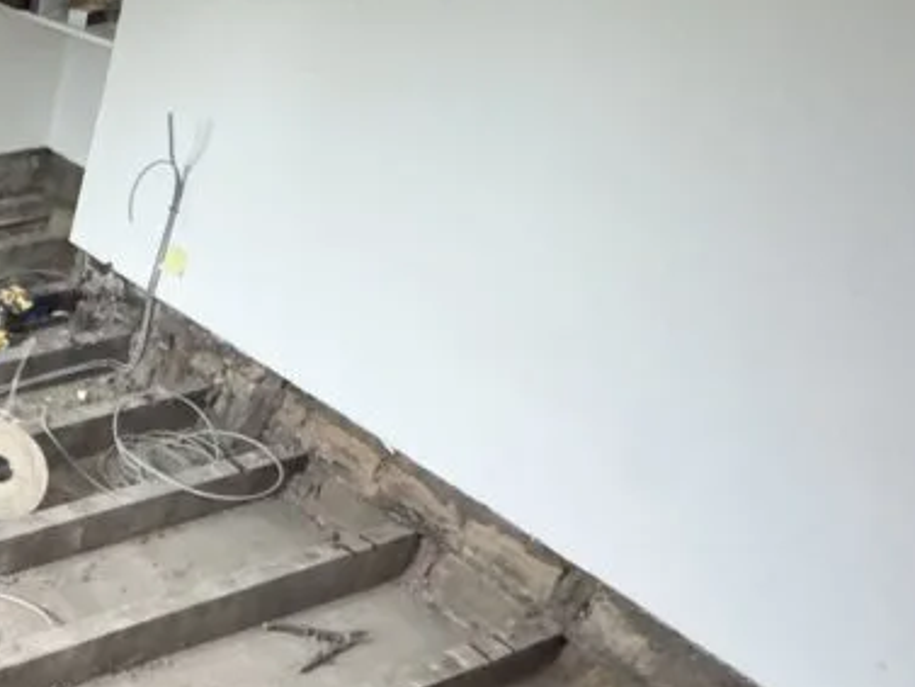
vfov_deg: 35.8
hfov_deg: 36.0
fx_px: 1005
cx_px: -223
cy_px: 602
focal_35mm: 38
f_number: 2.2
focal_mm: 2.22
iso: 1250
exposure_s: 1/41
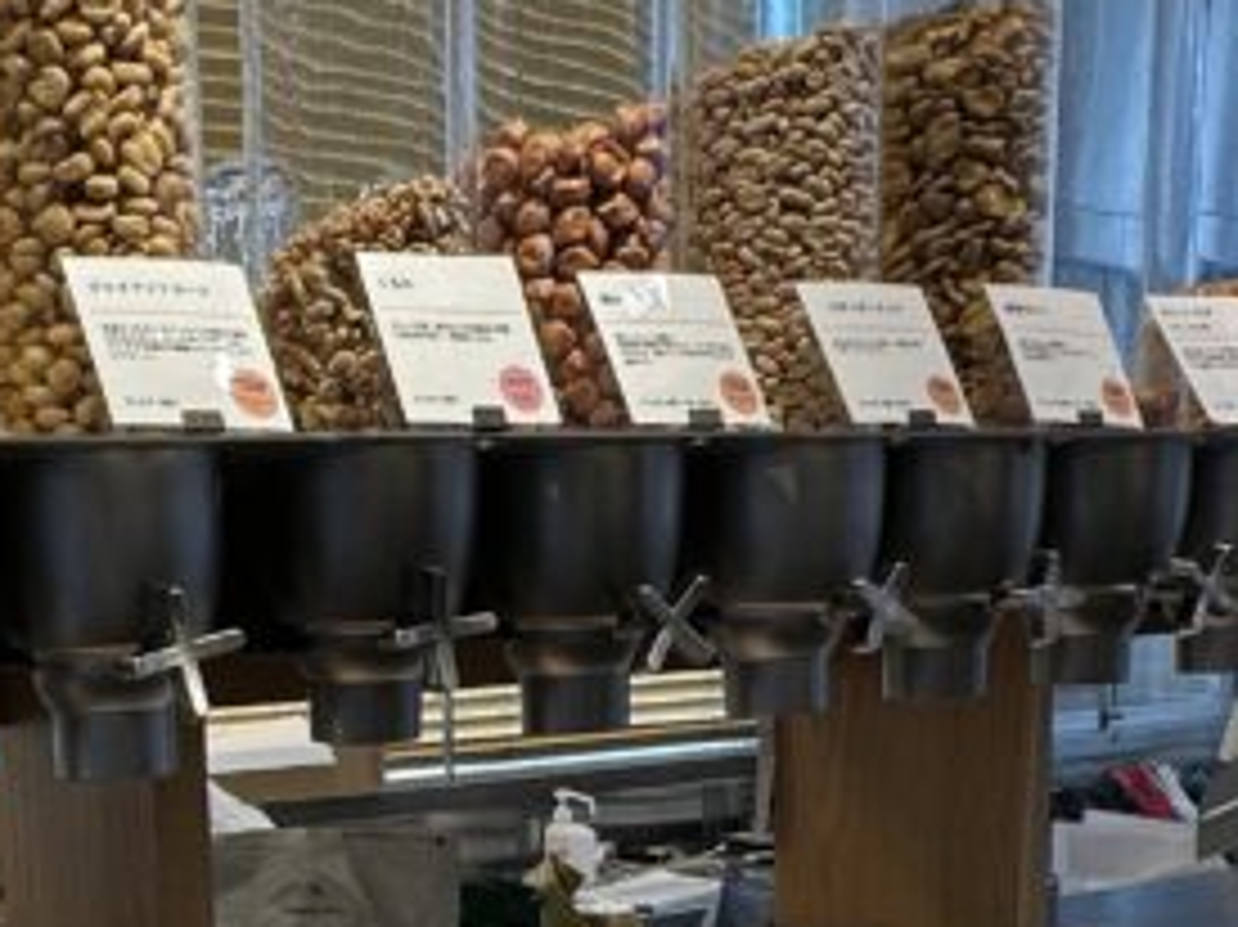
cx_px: 108
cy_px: 932
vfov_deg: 26.9
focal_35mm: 51
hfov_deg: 35.2
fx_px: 1823
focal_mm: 2.22
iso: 100
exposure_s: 1/100
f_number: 2.2
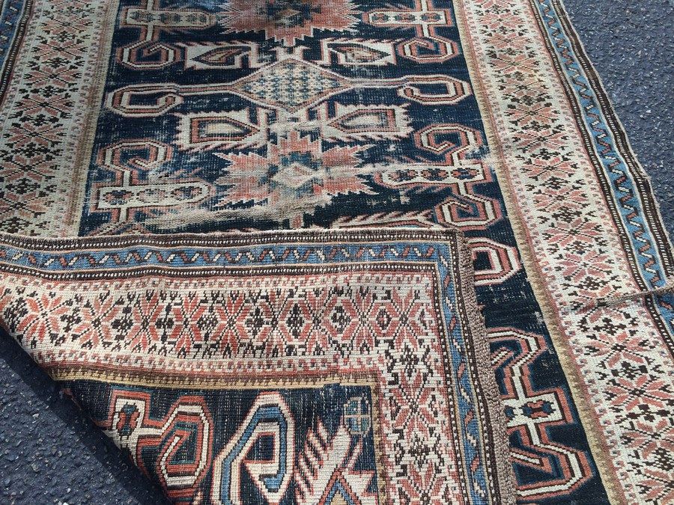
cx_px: 337
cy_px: 252
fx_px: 584
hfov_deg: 60.0
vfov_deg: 46.8
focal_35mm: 30
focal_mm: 4.12
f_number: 2.2
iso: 32
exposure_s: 1/1520
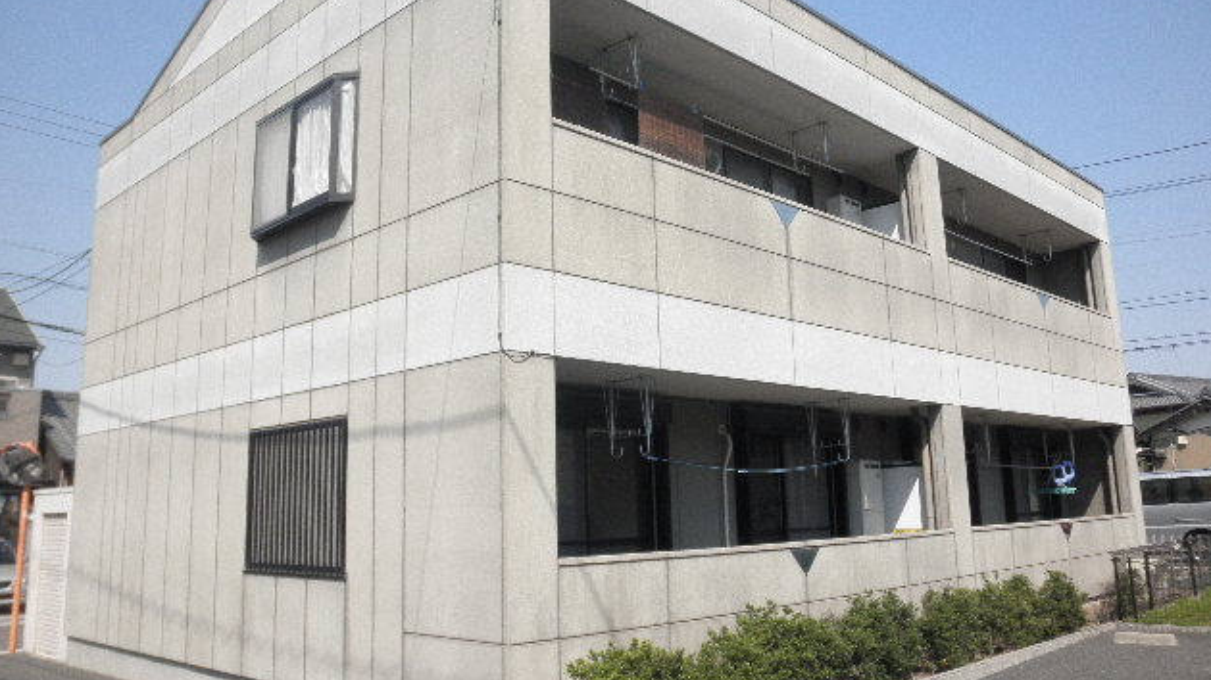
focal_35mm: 31
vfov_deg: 37.7
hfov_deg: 62.6
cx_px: 609
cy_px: 300
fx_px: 995
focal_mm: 5
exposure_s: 1/320
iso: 200
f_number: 8.5
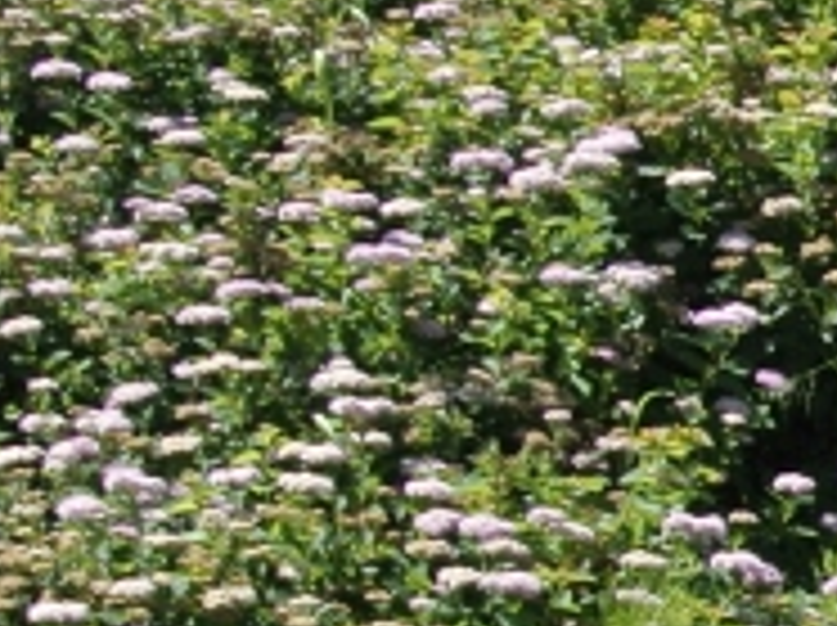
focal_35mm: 224
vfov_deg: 6.5
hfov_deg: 7.6
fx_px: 5409
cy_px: 1097
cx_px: 2601
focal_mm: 13.6
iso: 100
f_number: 5
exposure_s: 1/400
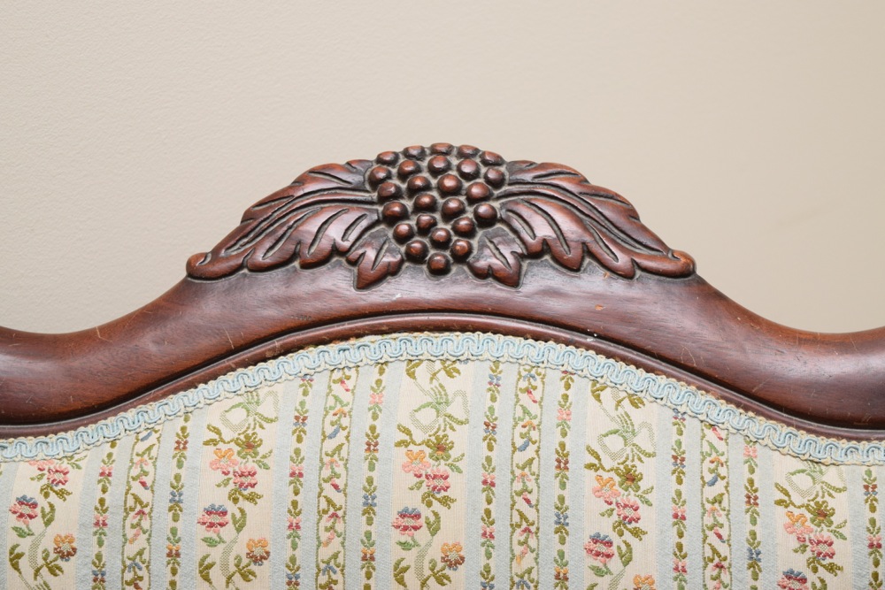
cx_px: 442
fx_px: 2028
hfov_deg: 24.6
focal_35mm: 82
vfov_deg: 16.6
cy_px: 295
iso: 1000
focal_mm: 55
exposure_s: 1/60
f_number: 5.6
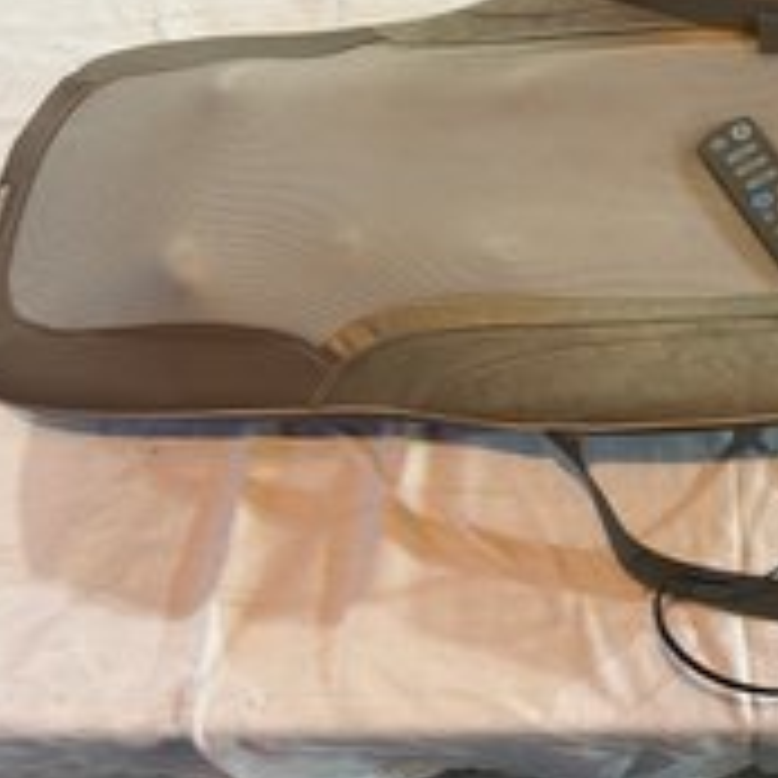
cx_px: 713
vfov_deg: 39.5
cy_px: 259
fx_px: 1068
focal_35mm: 42
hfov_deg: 37.2
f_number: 1.78
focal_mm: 6.76
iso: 500
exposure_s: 1/60
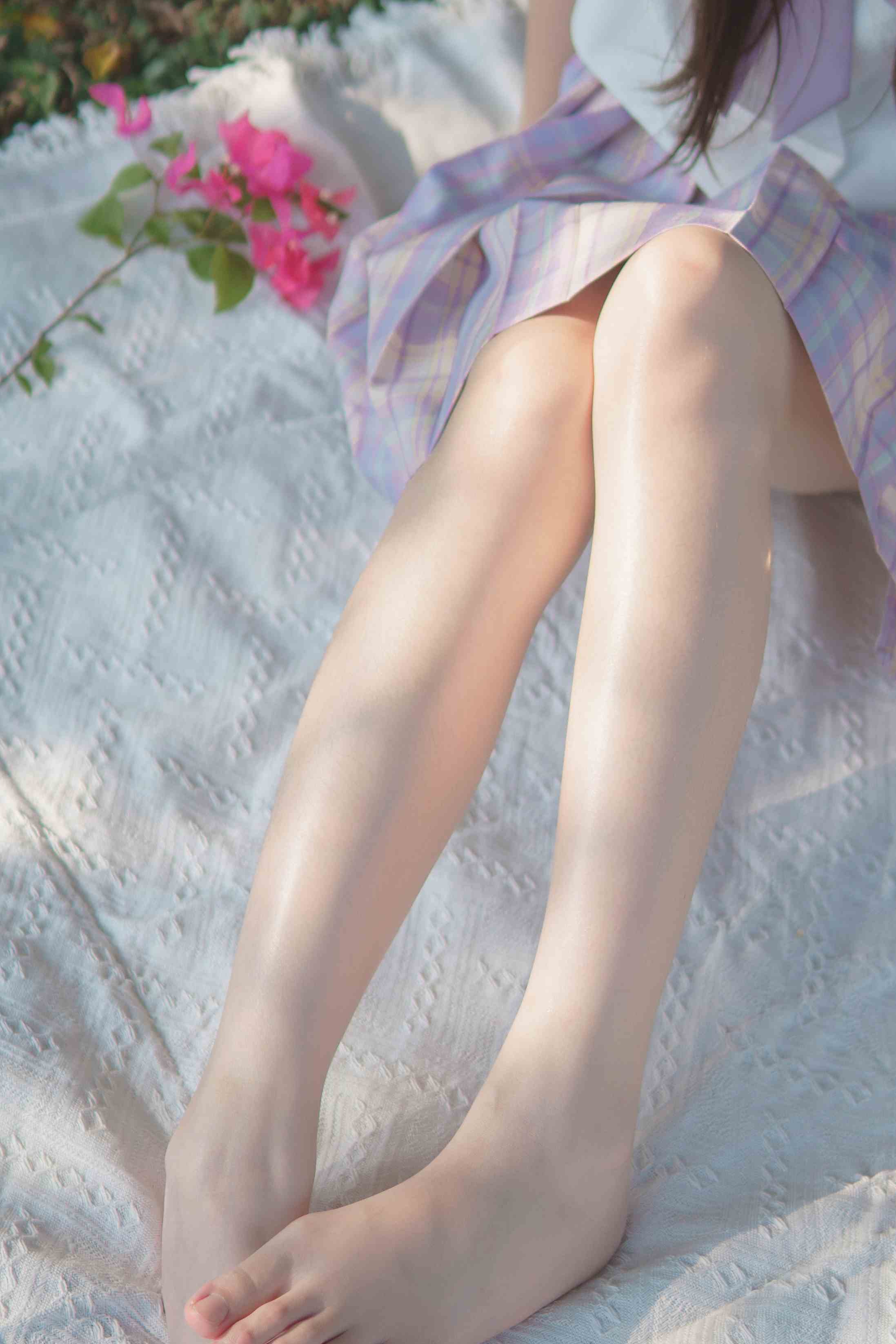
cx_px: 549
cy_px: 473
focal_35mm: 82
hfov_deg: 16.6
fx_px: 3061
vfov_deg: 24.7
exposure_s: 1/2000
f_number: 1.7
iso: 100
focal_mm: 30
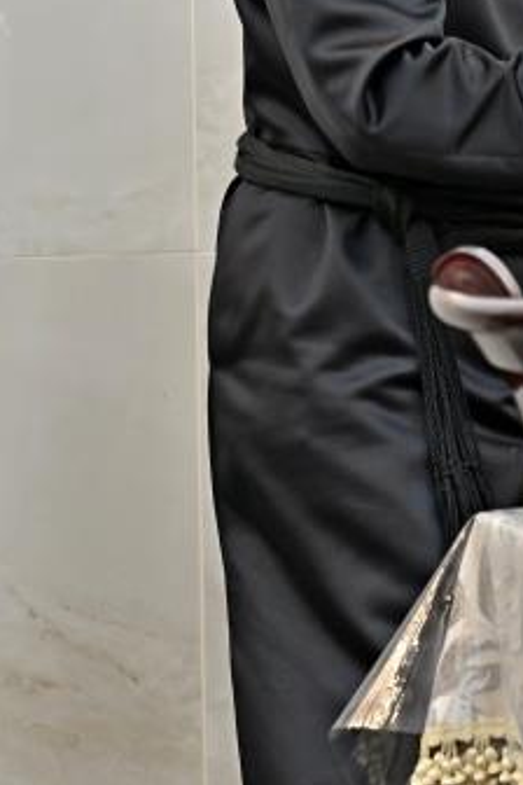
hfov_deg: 5.2
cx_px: 755
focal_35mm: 262
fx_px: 5709
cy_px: 98
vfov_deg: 7.8
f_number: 4
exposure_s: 1/200
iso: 500
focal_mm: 86
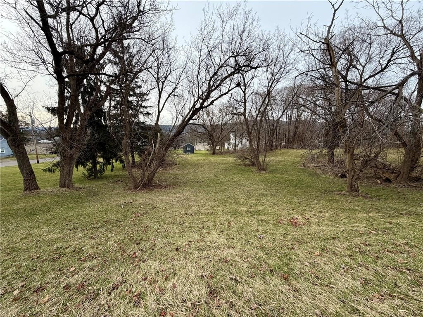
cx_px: 212
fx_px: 171
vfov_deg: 85.7
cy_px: 158
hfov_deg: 102.1
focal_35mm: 14
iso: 40
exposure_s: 1/502
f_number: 2.2
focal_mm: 2.22
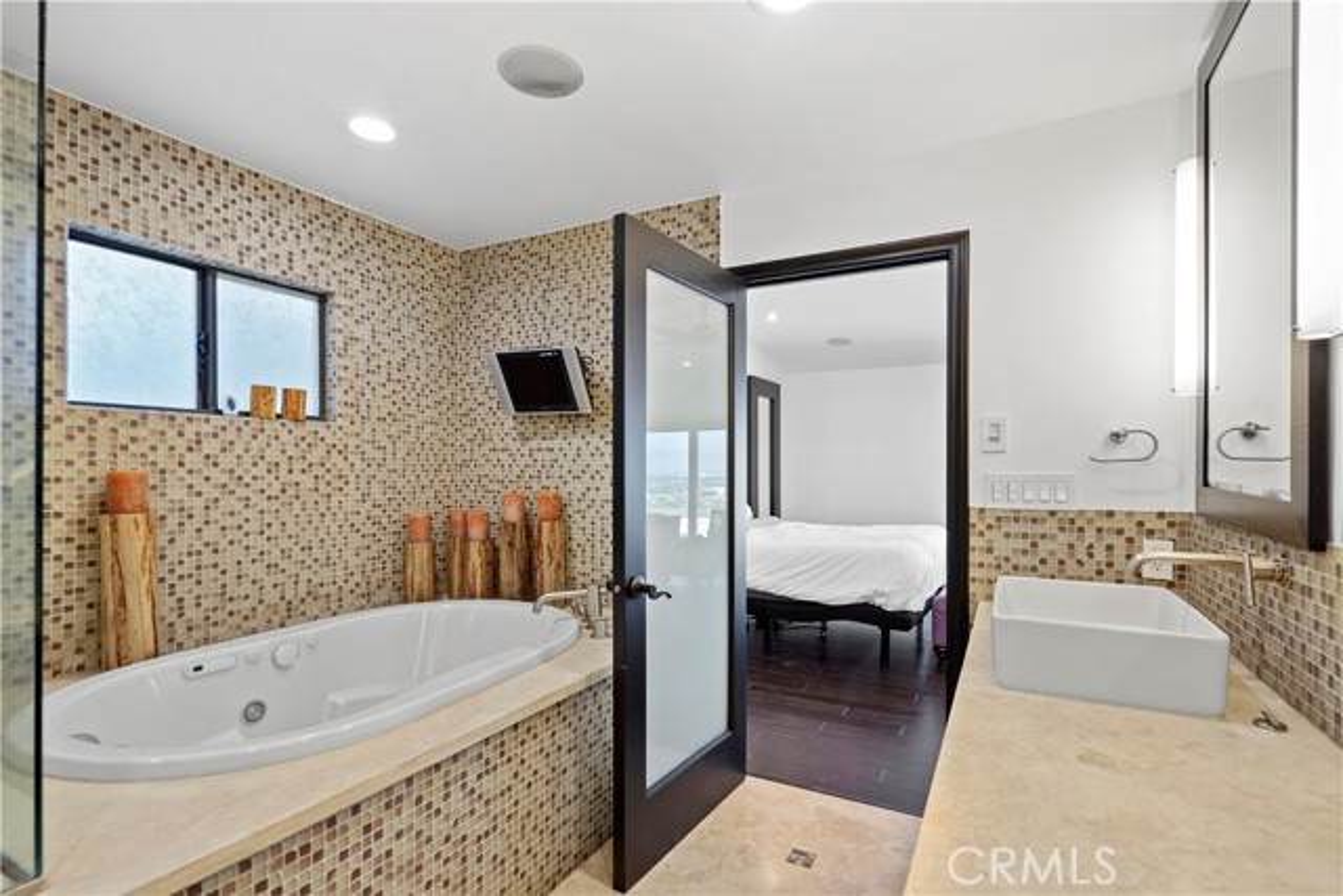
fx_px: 597
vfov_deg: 73.8
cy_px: 448
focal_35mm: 16
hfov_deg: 96.7
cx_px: 672
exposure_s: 1/30
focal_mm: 16
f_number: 8
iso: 1600
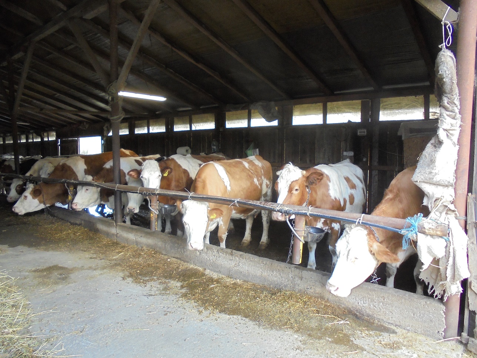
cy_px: 179
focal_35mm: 26
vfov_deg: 53.1
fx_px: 358
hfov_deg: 67.3
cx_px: 238
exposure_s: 1/30
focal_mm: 4.6
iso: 250
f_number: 3.5
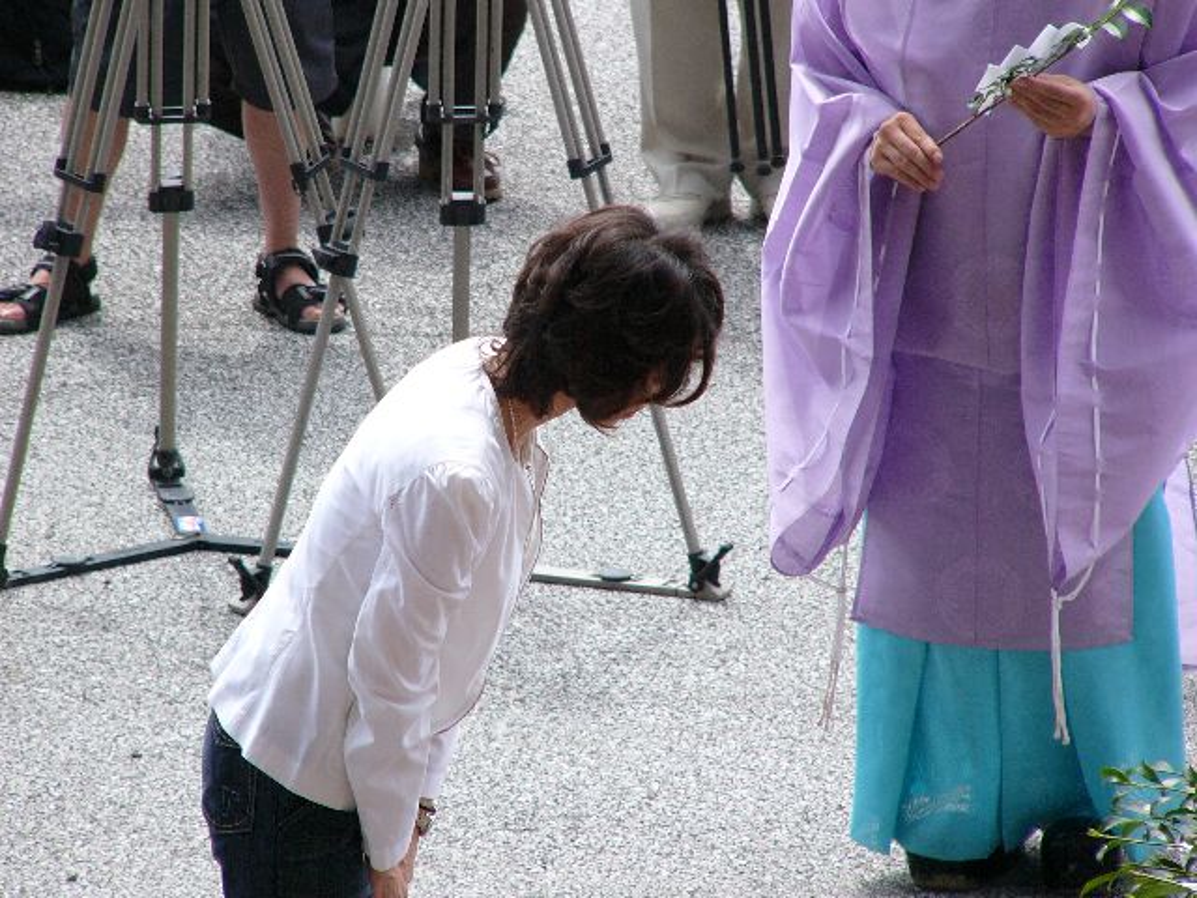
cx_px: 598
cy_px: 449
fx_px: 11550
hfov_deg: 5.9
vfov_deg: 4.5
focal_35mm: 334
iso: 100
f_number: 2.8
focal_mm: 55.6
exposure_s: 1/1000
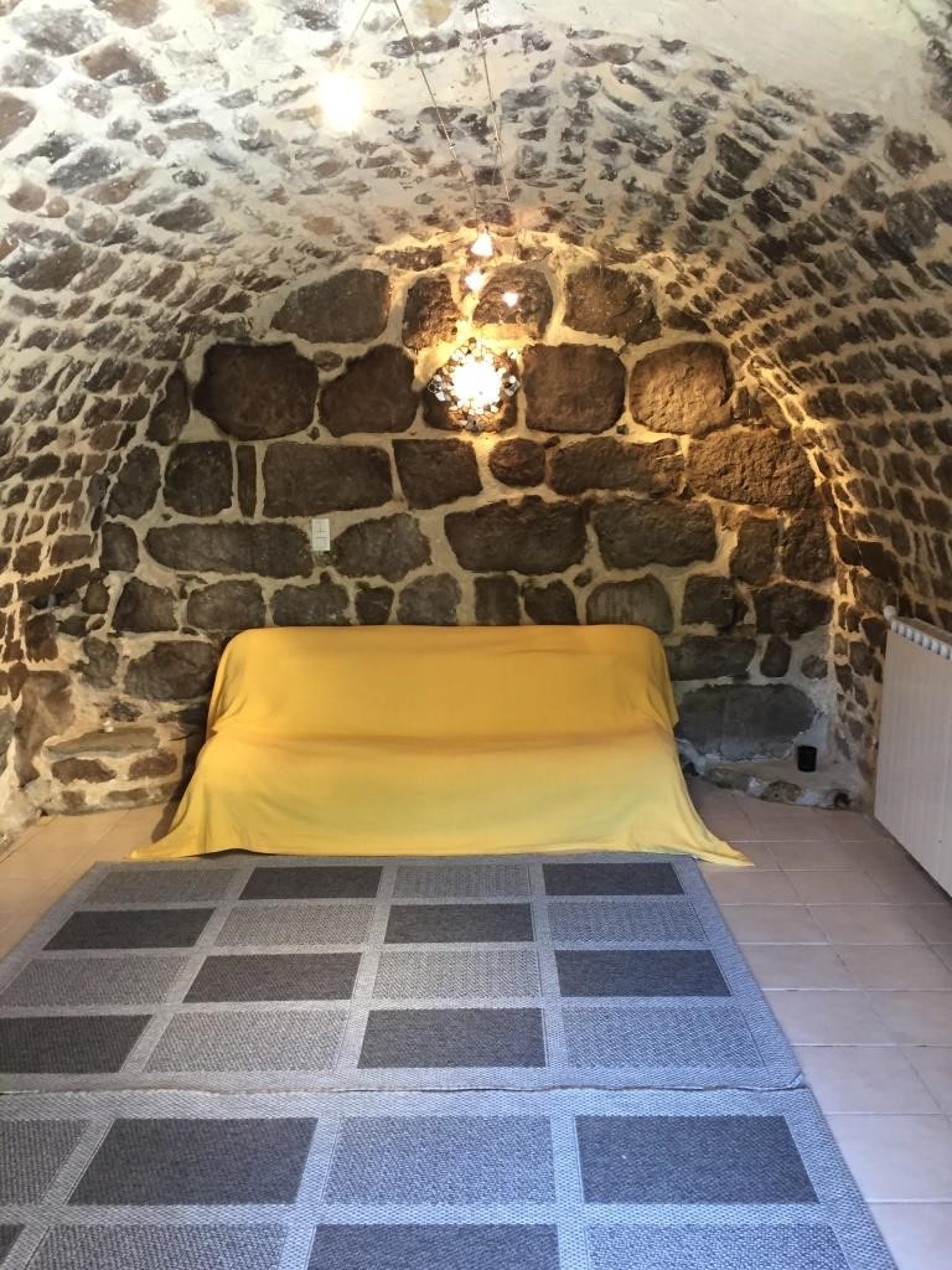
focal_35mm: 29
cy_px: 635
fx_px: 1063
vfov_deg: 61.7
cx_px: 476
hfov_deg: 48.2
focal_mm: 4.15
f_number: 2.2
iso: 160
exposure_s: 1/33
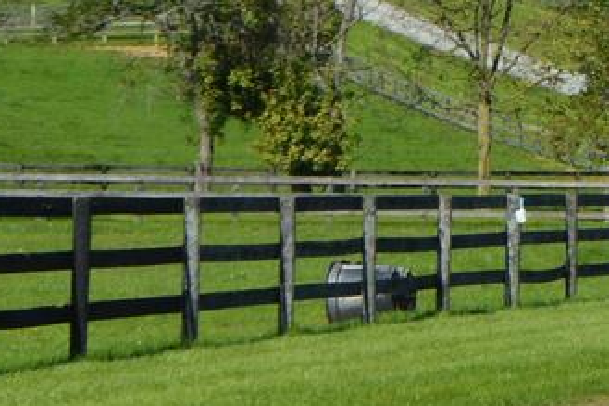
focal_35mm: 224
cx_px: 985
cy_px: -223
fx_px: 3787
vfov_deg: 6.1
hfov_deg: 8.9
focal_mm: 24
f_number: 9
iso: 100
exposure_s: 1/320
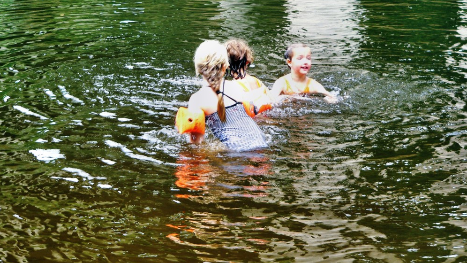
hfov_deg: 20.4
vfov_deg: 11.5
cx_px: 234
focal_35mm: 105
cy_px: 98
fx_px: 1300
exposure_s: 1/50
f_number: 2.8
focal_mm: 16
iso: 80
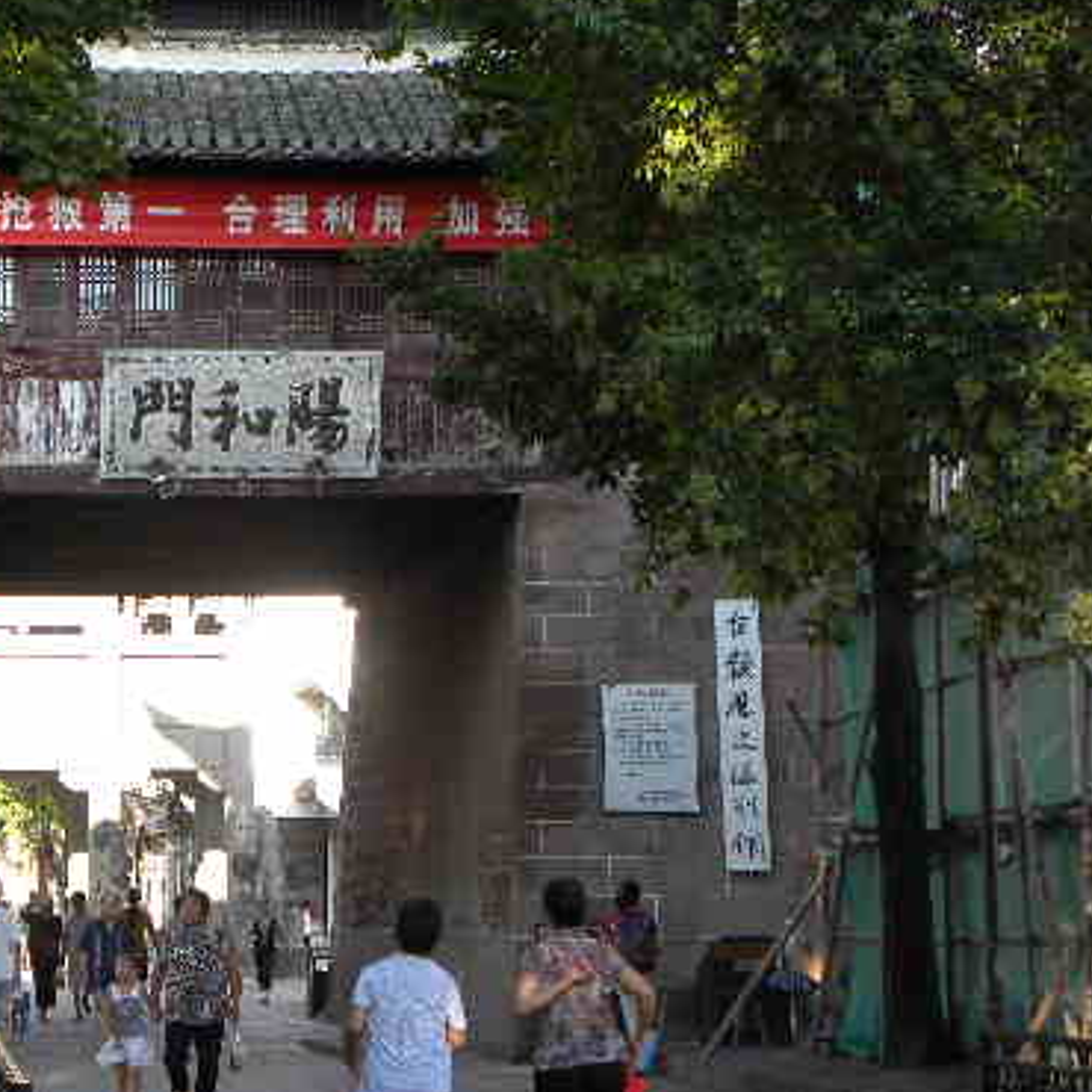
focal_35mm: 101
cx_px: 195
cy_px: 570
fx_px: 3605
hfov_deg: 17.1
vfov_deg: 17.2
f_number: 3.5
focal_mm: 11.8
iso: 64
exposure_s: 1/74.6
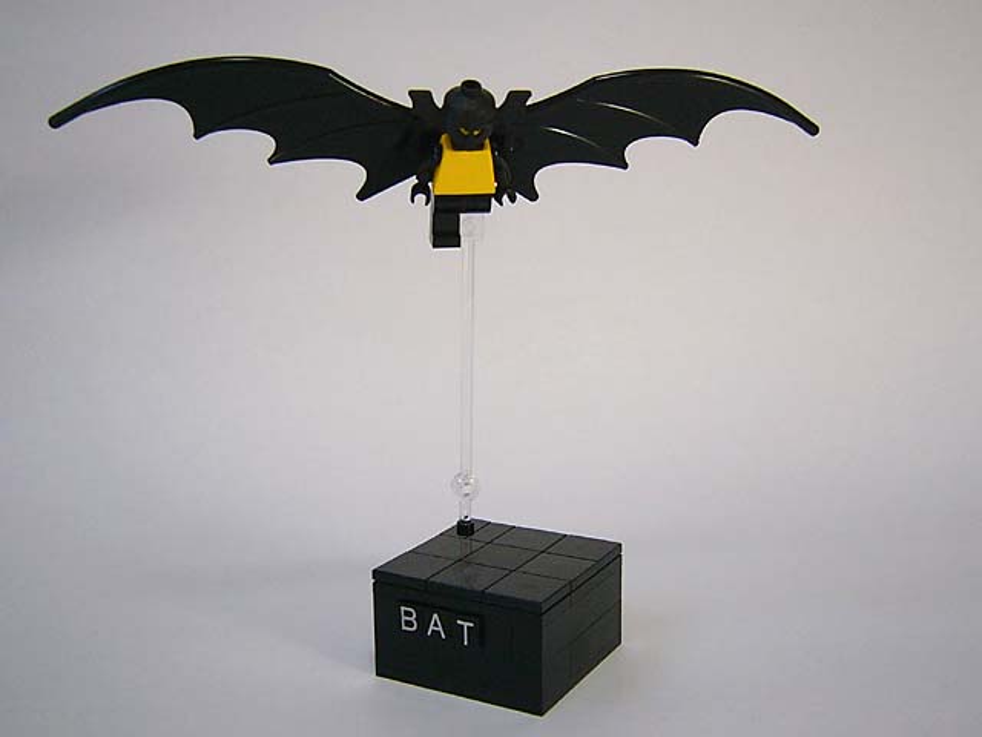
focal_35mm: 35
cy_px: 368
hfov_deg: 52.6
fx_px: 993
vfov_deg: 40.7
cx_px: 491
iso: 150
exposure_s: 1/15
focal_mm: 5.8
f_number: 2.8
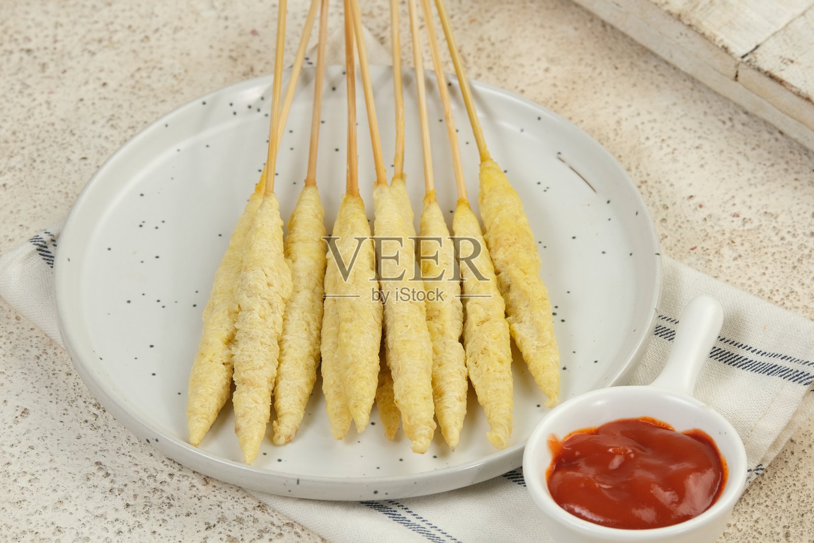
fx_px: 4138
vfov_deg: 7.5
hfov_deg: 11.2
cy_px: 272
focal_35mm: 183
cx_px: 407
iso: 160
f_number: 11
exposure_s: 1/250
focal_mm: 121.8
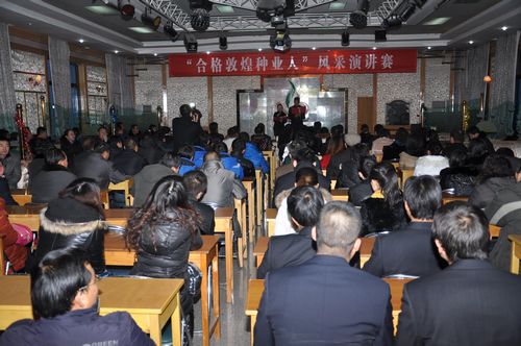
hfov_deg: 53.2
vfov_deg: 36.8
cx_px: 260
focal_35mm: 36
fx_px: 520
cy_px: 173
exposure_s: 1/60
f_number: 4
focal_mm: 24
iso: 220
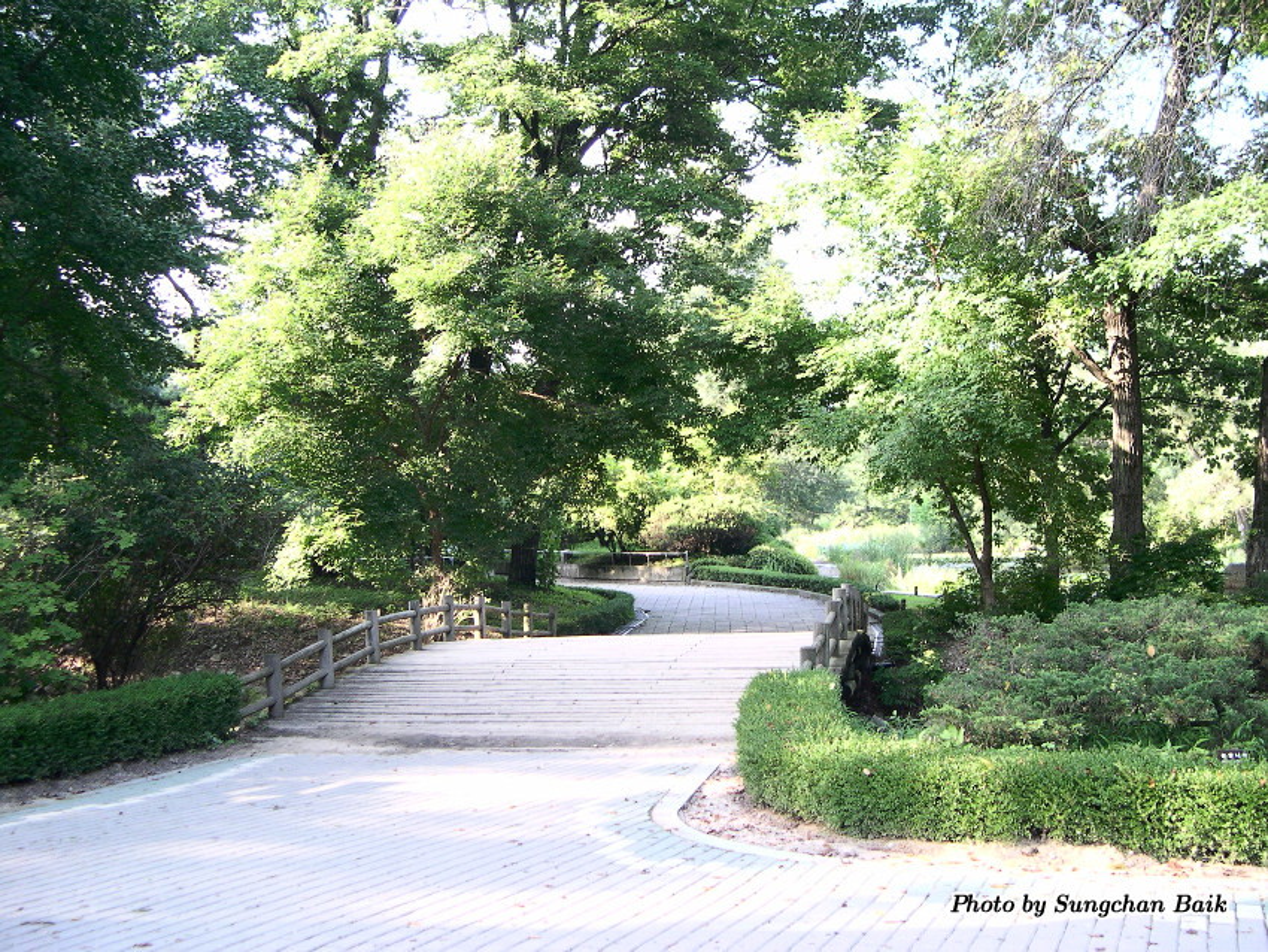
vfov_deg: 37.7
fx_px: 1392
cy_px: 476
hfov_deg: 49.0
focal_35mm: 38
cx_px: 634
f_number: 2.8
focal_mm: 8
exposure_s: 1/61.5
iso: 100
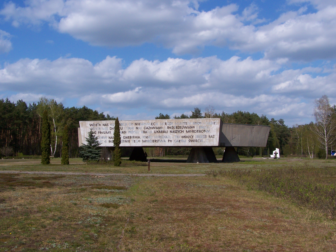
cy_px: 126
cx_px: 168
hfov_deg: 46.8
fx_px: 388
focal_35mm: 40
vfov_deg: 36.0
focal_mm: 6.7
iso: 100
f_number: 5.6
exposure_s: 1/800
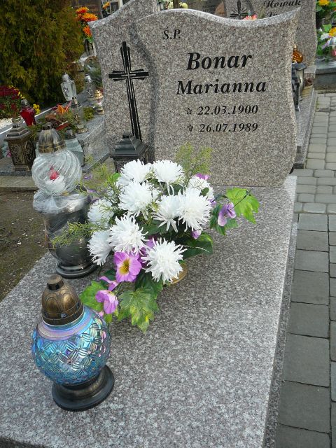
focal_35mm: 35
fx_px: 453
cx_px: 168
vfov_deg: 52.6
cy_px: 224
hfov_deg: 40.7
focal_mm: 5.2
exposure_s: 1/250
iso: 80
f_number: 2.8
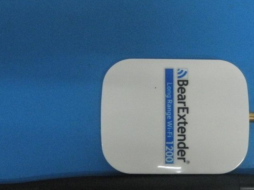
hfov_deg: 35.4
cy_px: 122
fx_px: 396
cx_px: 154
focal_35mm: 54
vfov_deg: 26.9
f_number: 2.8
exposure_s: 1/36.4
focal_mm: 4.7
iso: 400
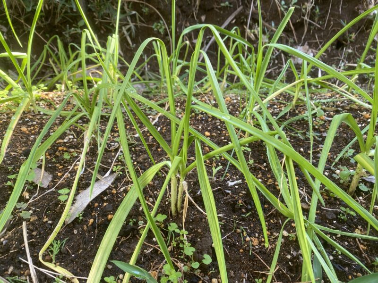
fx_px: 284
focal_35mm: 26
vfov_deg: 53.1
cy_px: 142
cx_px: 189
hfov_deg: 67.3
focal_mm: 4.25
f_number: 1.8
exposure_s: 1/121
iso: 50
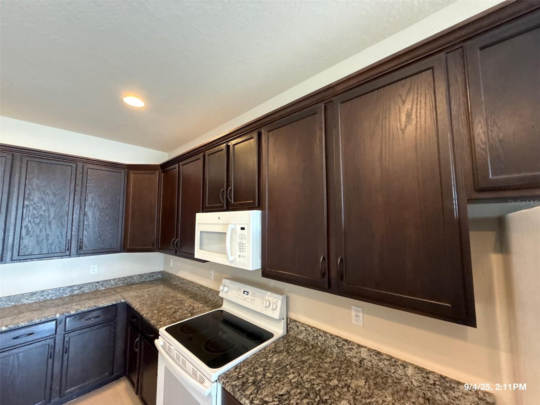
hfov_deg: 102.1
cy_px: 202
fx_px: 218
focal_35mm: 14
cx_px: 270
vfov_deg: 85.7
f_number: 2.2
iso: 640
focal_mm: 2.22
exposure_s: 1/60
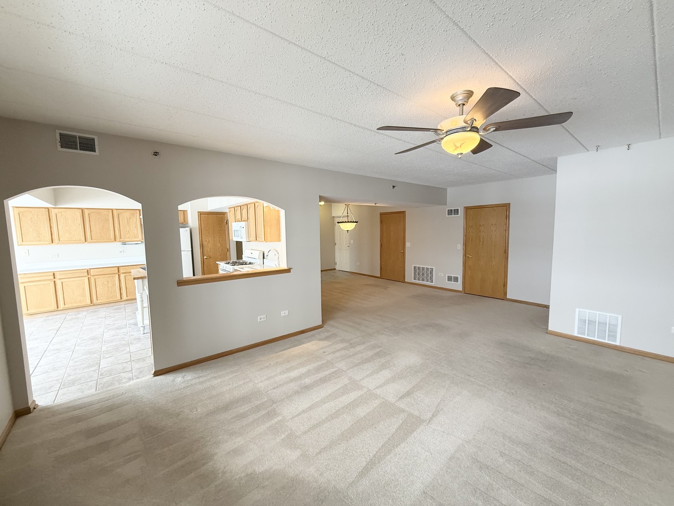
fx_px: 273
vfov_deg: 85.7
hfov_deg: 102.1
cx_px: 337
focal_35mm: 14
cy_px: 253
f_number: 2.2
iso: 250
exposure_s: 1/120
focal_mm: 2.22
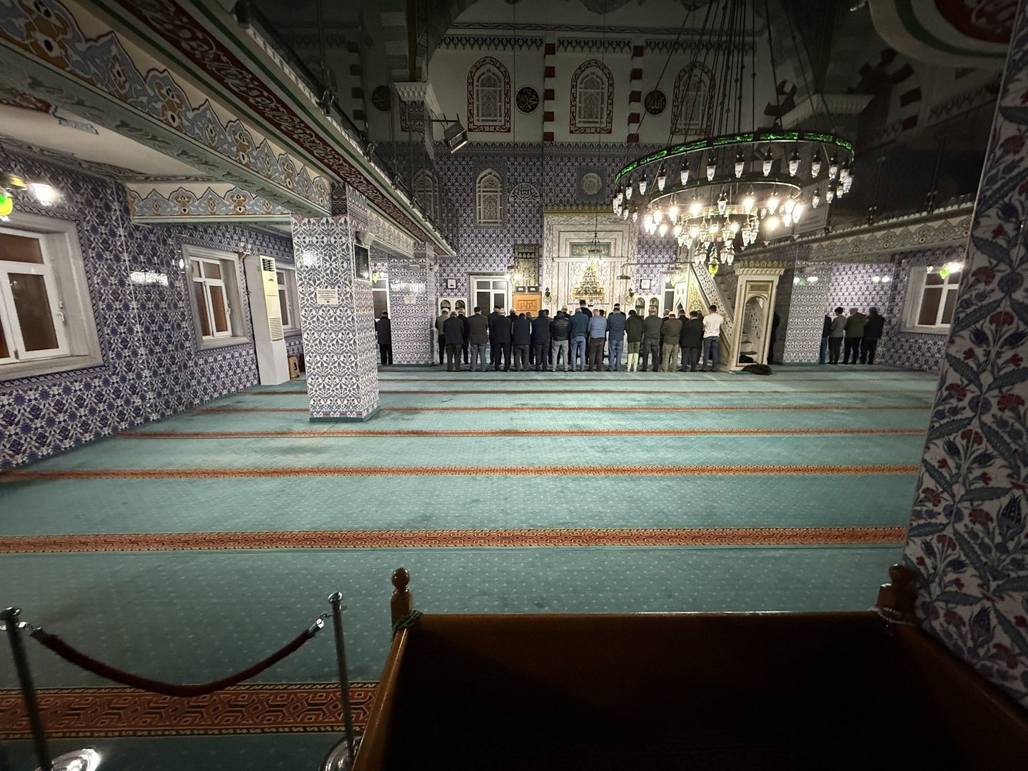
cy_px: 386
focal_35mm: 14
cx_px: 514
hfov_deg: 102.1
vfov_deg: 85.7
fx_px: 416
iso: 1000
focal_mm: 2.22
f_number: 2.2
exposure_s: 1/33
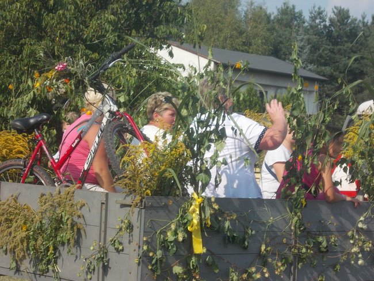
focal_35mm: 113
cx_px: 187
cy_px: 140
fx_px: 1221
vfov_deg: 13.1
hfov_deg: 17.4
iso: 160
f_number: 5.8
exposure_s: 1/500
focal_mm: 16
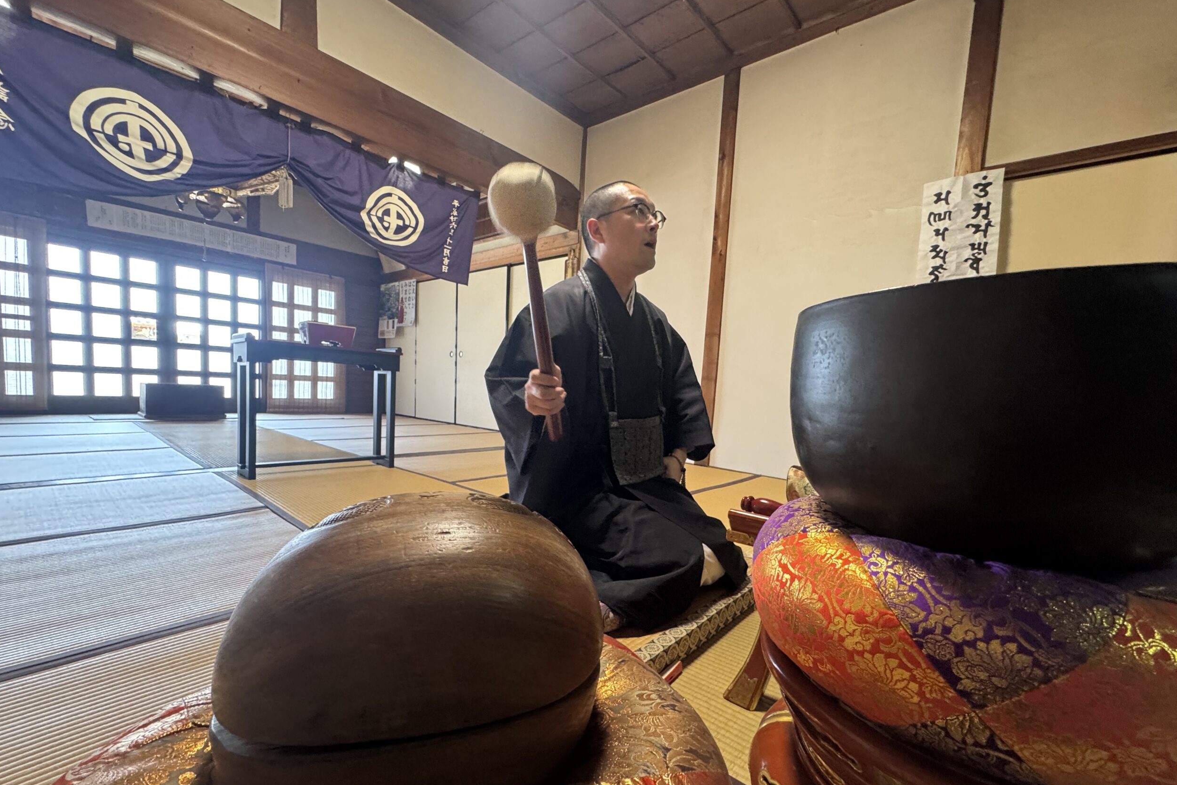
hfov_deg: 100.4
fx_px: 490
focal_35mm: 15
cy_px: 427
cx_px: 604
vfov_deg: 77.2
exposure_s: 1/51
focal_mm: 2.22
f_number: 2.2
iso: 320
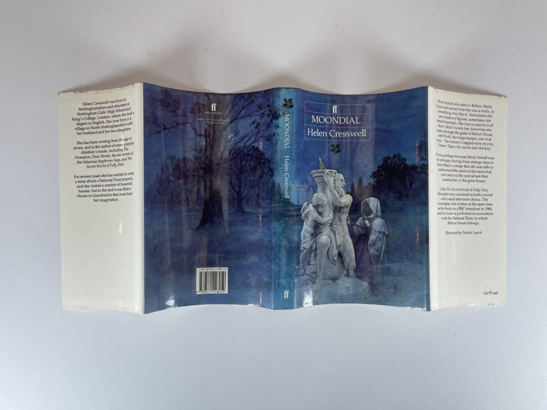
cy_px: 205
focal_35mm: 26
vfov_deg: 53.1
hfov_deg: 67.3
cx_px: 274
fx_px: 411
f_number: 1.6
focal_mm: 4.2
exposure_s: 1/121
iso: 40
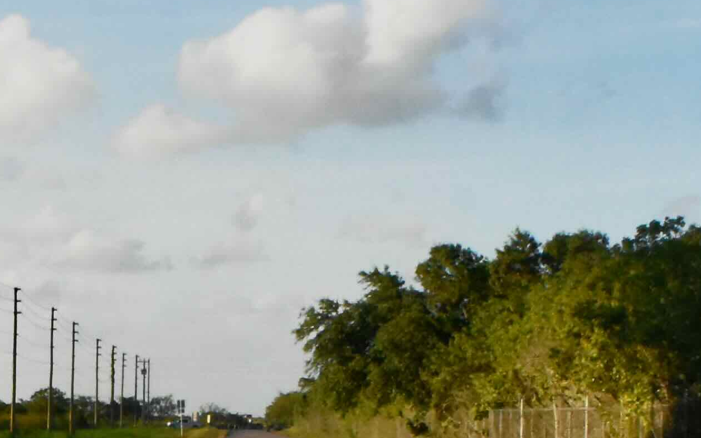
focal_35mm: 37
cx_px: 306
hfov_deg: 52.6
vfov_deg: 34.3
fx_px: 707
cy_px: 172
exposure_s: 1/800
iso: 5000
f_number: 14
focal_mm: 18
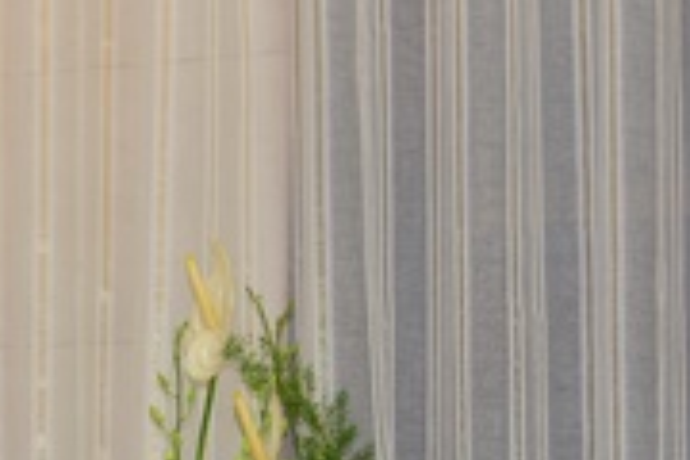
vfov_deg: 8.1
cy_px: 755
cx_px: -107
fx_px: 3181
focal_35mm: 166
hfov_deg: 12.1
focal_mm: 46
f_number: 4
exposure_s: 1/60
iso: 320
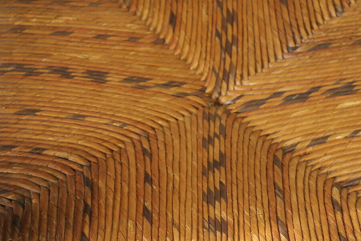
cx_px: 215
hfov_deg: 23.1
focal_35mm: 88
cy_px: 133
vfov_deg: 15.5
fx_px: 882
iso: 800
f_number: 5.6
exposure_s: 1/30
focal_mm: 30
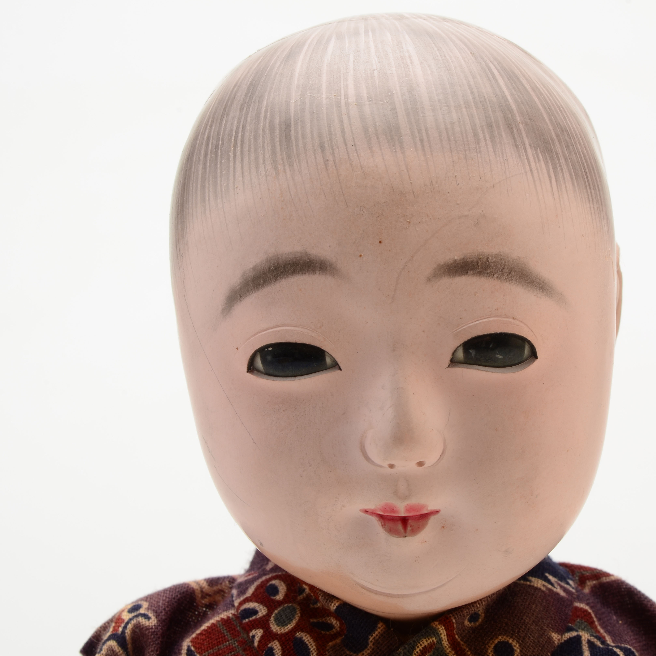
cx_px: 417
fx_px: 2287
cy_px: 329
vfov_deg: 16.3
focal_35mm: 107
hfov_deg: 16.3
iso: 100
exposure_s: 1/160
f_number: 22
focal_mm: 55
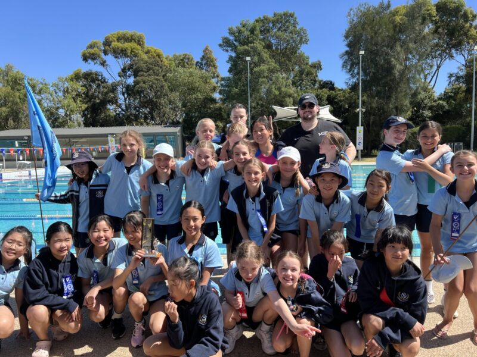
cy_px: 178
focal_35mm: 26
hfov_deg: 67.3
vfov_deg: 53.1
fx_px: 358
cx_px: 238
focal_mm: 5.7
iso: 50
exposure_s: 1/1779
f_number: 1.5
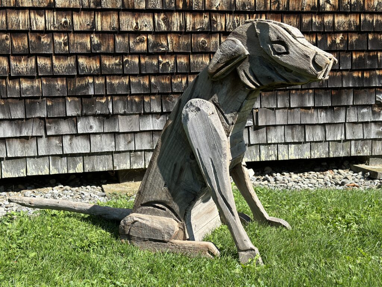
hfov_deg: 39.7
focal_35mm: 48
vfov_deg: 30.3
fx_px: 530
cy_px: 144
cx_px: 191
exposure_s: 1/2732
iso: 80
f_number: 1.78
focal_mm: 6.86
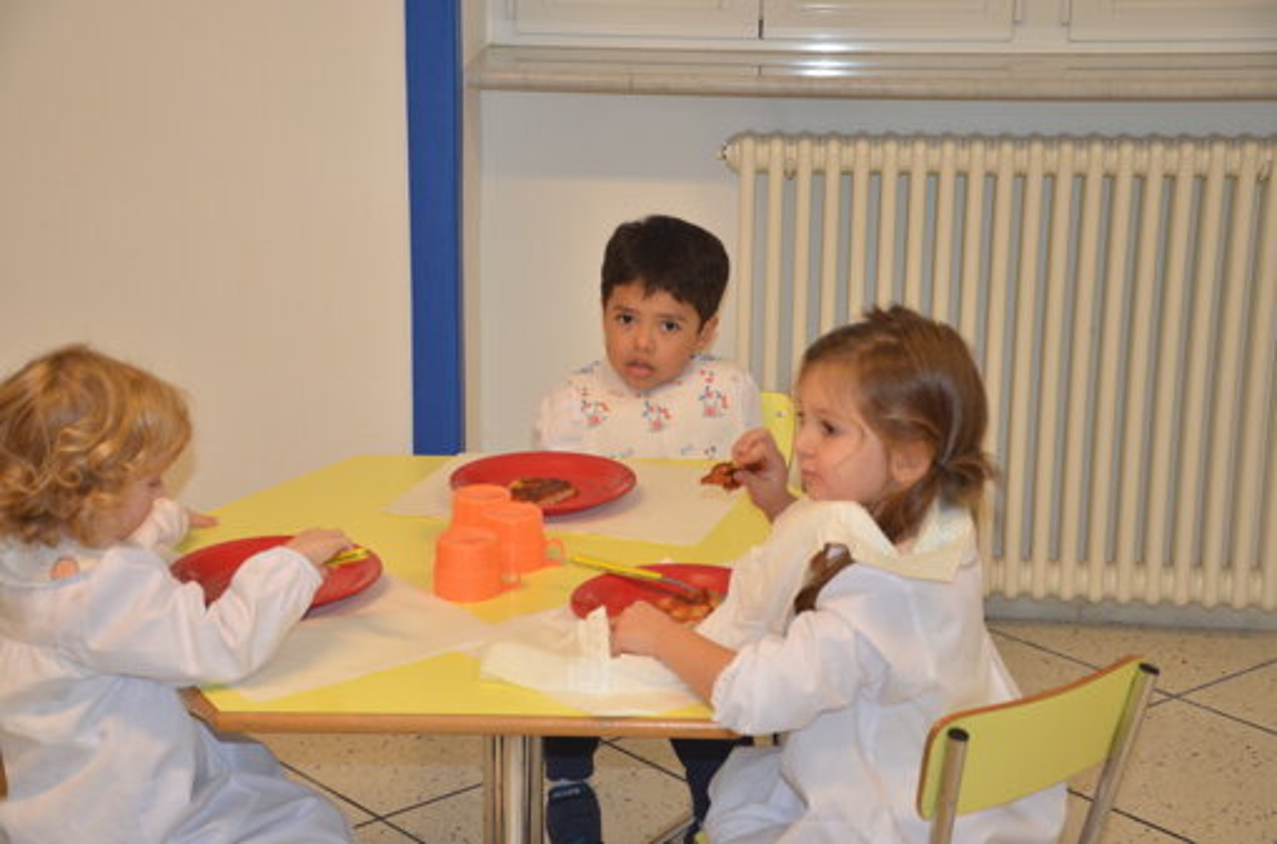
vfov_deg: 18.8
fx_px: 2547
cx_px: 638
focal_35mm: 72
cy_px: 422
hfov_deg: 28.1
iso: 1250
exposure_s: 1/200
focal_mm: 48
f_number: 5
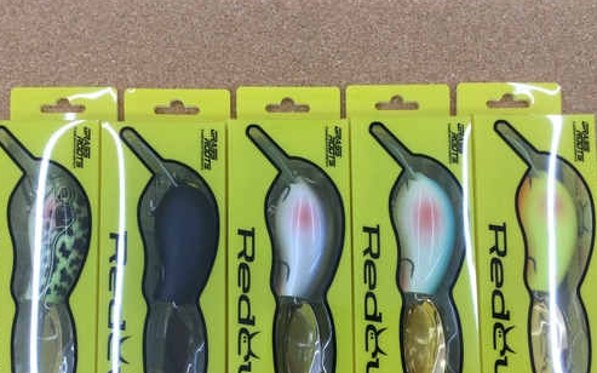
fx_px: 651
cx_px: 306
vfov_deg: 31.7
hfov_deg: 49.3
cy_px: 257
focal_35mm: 40
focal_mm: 3.3
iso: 32
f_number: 2.4
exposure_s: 1/30
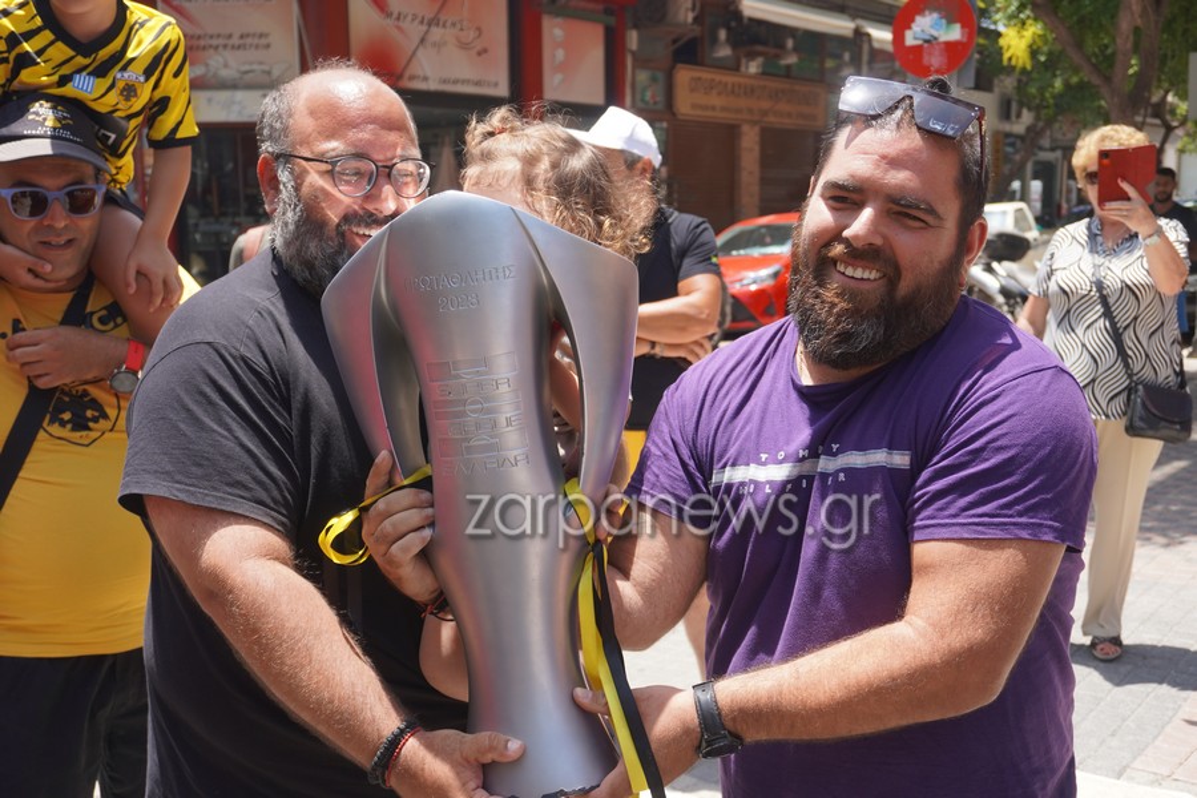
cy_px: 399
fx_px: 1247
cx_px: 598
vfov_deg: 35.5
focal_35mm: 38
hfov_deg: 51.3
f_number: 4.5
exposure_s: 1/250
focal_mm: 25
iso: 100
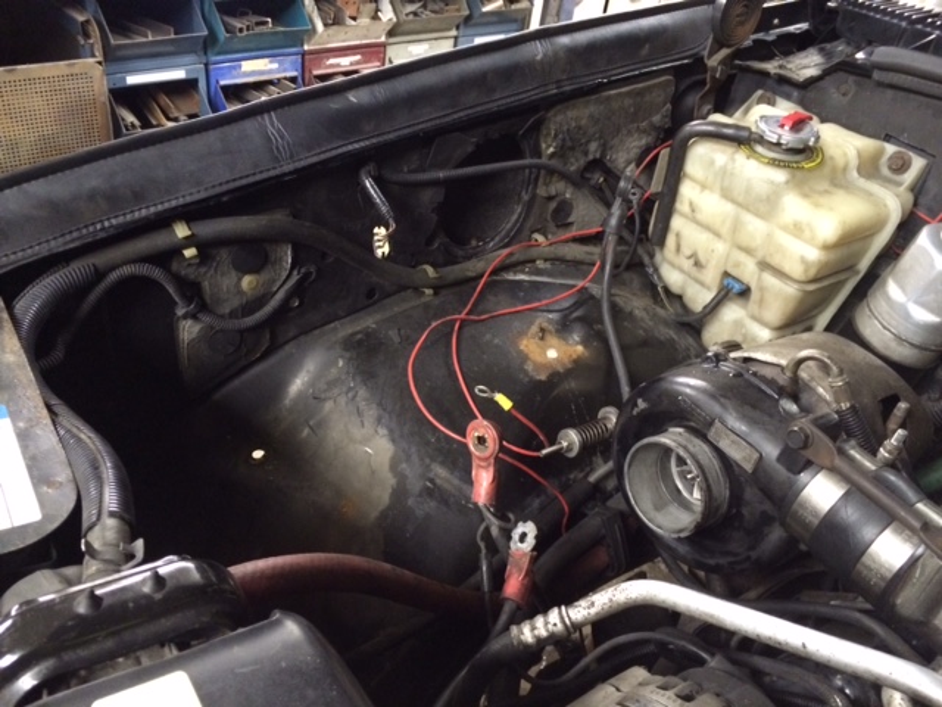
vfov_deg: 48.2
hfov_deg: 61.7
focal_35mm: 29
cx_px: 471
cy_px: 354
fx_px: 789
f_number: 2.2
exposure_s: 1/15
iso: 320
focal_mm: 4.15
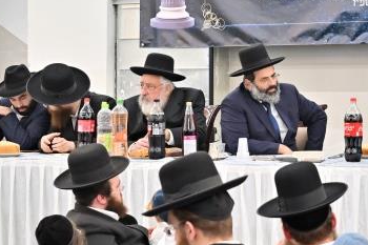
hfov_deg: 16.3
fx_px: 1257
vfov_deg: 11.1
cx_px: 375
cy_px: 50
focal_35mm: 123
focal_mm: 42
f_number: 4
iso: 500
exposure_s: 1/320
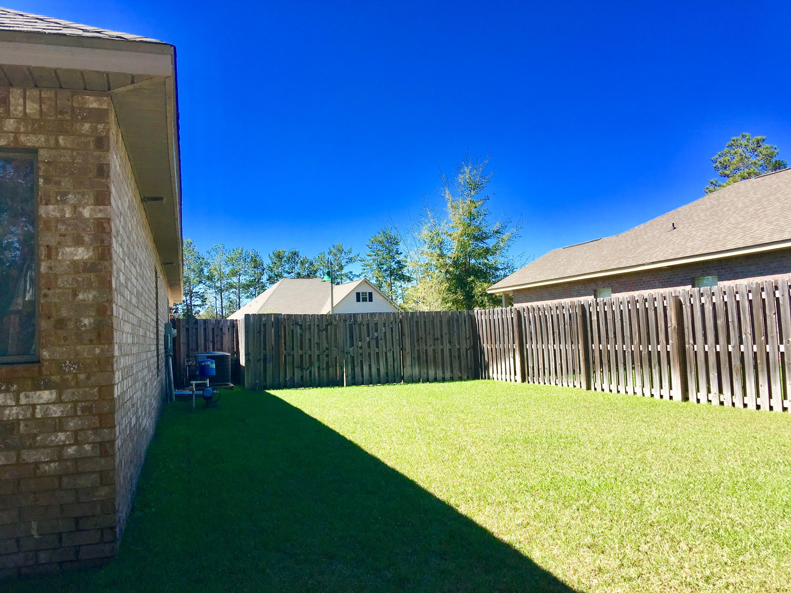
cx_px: 396
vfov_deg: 48.2
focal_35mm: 29
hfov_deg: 61.7
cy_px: 296
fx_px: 663
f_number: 2.2
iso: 25
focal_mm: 4.15
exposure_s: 1/1012
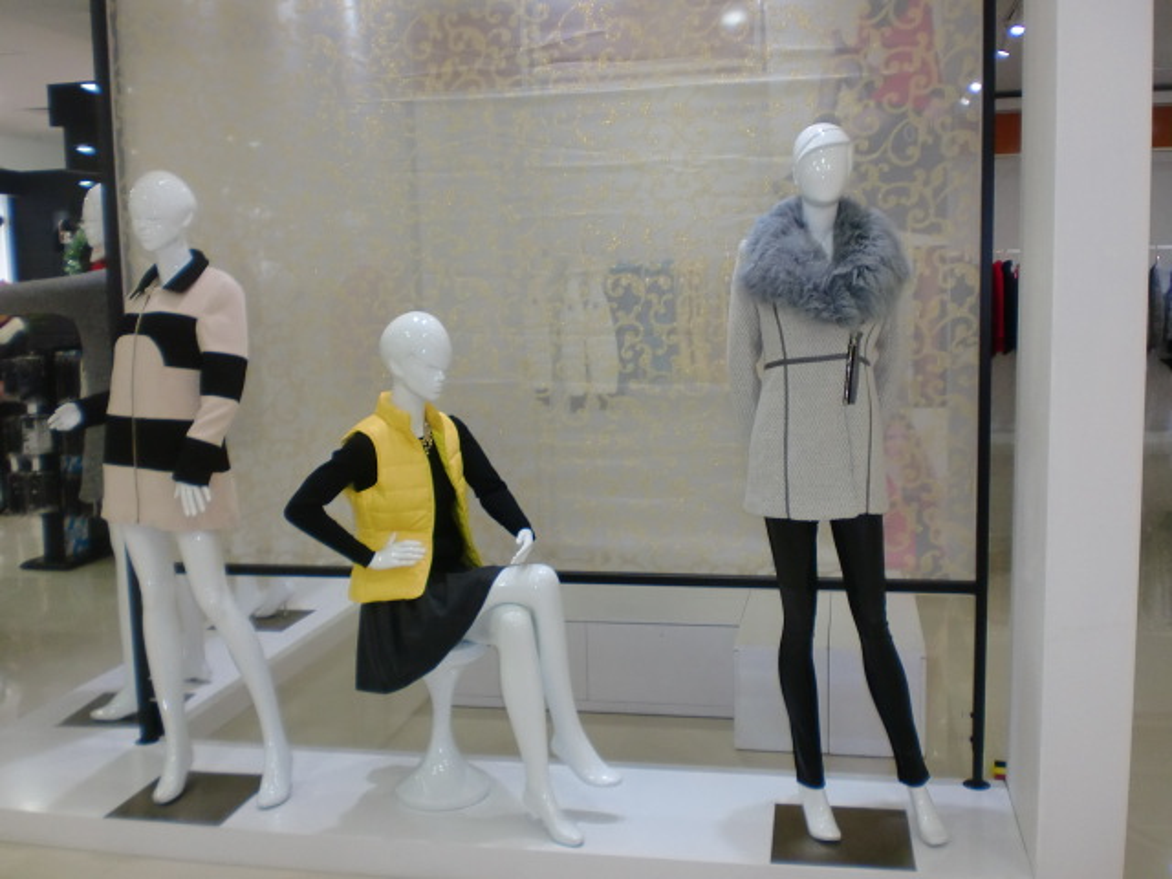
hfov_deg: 52.6
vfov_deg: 40.7
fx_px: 1185
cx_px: 586
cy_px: 440
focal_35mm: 35
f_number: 3.1
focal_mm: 6.3
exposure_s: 1/60
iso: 160
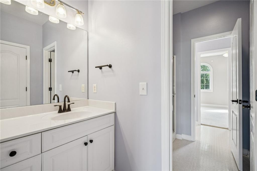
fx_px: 114
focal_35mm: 16
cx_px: 128
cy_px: 86
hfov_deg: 96.8
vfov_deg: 73.7
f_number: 5.6
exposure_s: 1/100
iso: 400
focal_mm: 16
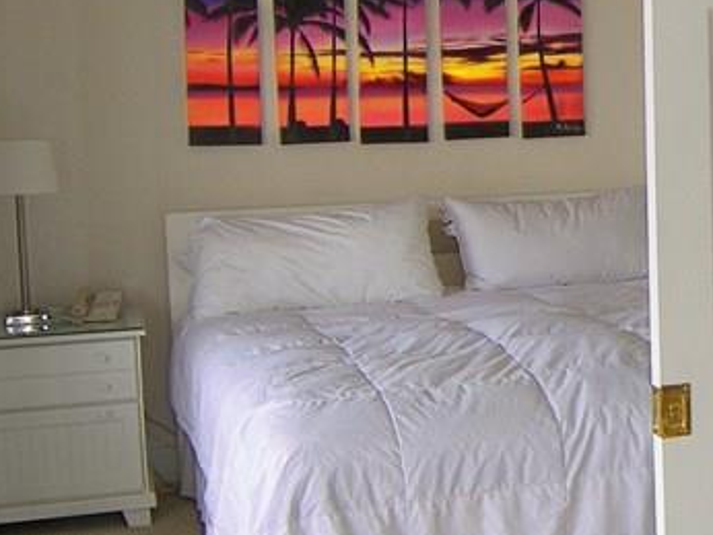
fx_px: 1463
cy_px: 204
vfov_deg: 20.7
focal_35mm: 71
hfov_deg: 25.4
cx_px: 781
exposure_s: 1/40
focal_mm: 5
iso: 50
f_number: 2.8
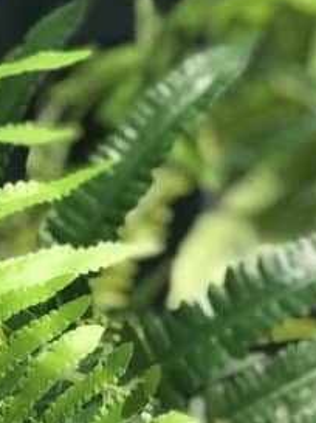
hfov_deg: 6.6
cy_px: 734
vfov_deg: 8.6
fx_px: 2721
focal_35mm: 223
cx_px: -135
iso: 20
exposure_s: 1/649
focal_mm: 6.6
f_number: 2.8
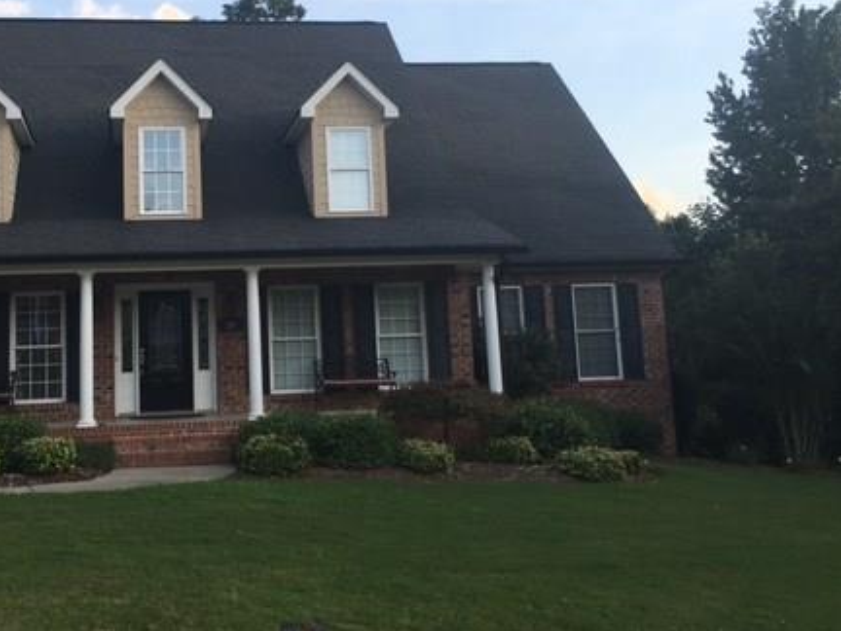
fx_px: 1045
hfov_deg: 43.2
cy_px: 203
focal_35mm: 43
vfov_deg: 33.3
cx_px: 271
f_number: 2.2
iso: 25
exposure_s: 1/450
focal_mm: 4.15
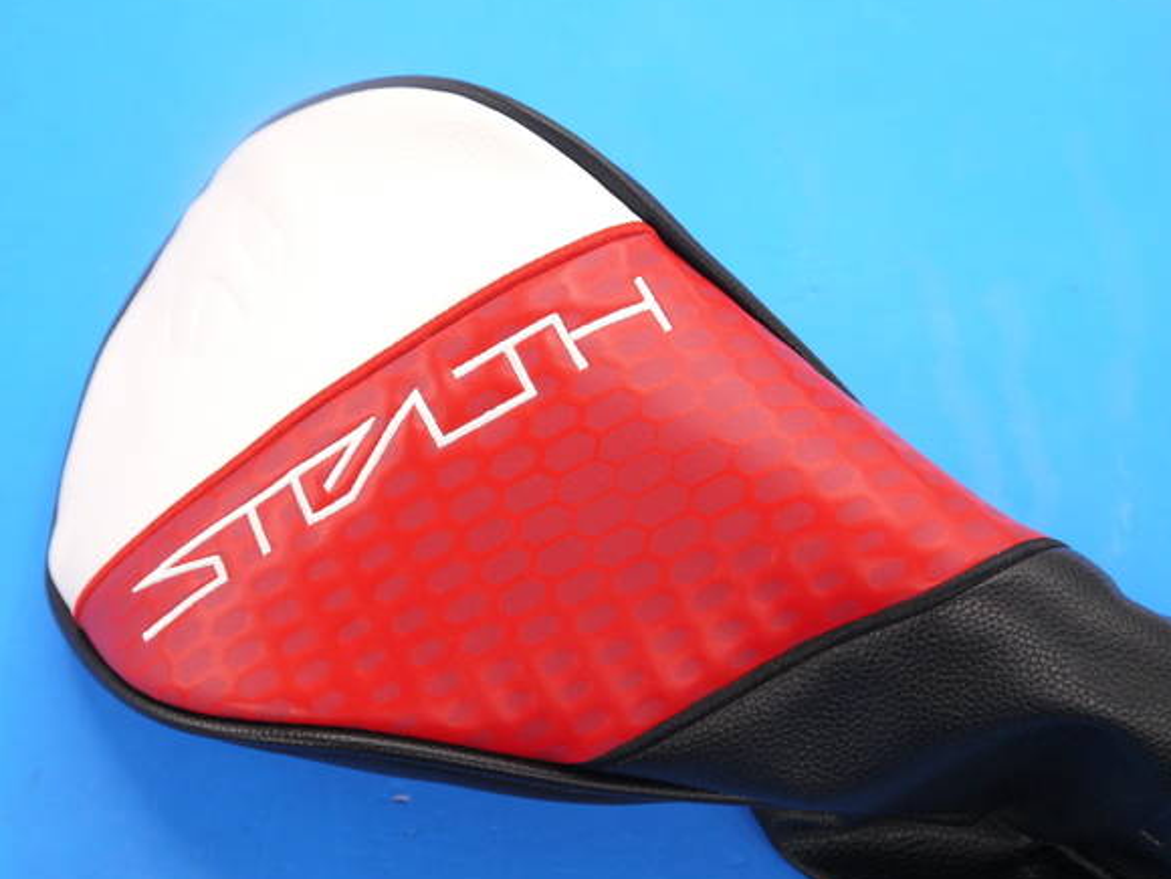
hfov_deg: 36.2
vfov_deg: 27.5
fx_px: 1793
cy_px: 438
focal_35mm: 53
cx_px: 577
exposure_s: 1/125
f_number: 4.5
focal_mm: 24
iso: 640
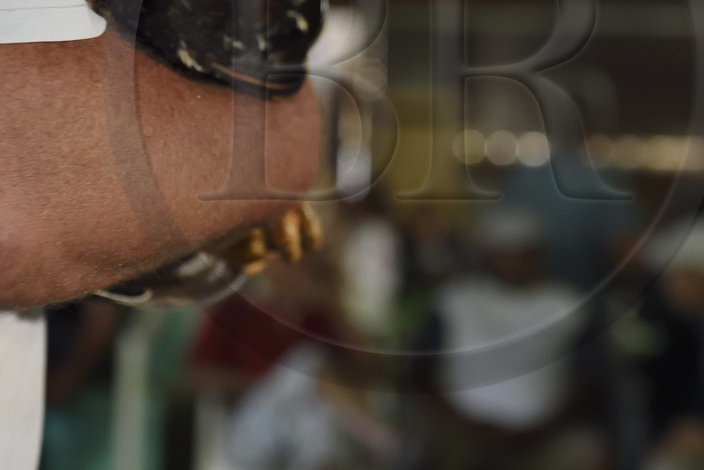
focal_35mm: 107
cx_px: 413
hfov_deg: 19.1
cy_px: 76
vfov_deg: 12.7
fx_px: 2092
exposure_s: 1/100
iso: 3200
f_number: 4.5
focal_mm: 62
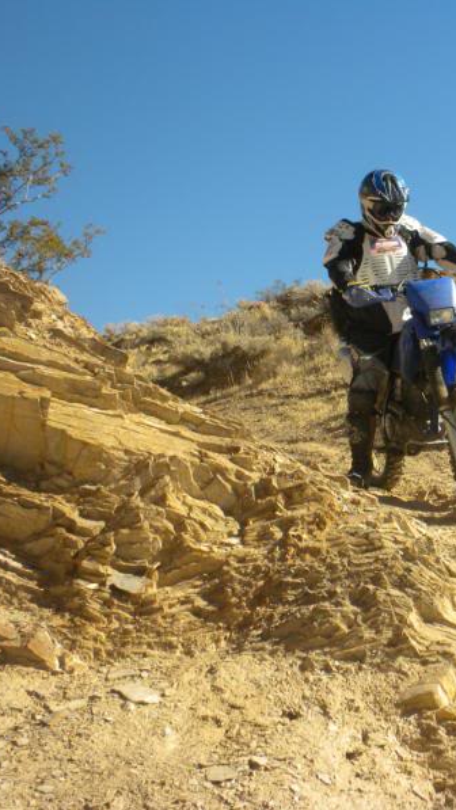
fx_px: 1160
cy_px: 404
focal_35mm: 54
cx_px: 483
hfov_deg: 21.3
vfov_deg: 38.5
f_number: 10
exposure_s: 1/128
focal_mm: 6.6
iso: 90
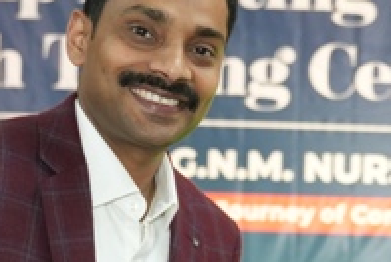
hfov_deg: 12.6
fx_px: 1751
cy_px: 330
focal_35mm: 161
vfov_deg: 8.4
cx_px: 371
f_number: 2.8
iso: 1250
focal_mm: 31
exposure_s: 1/100
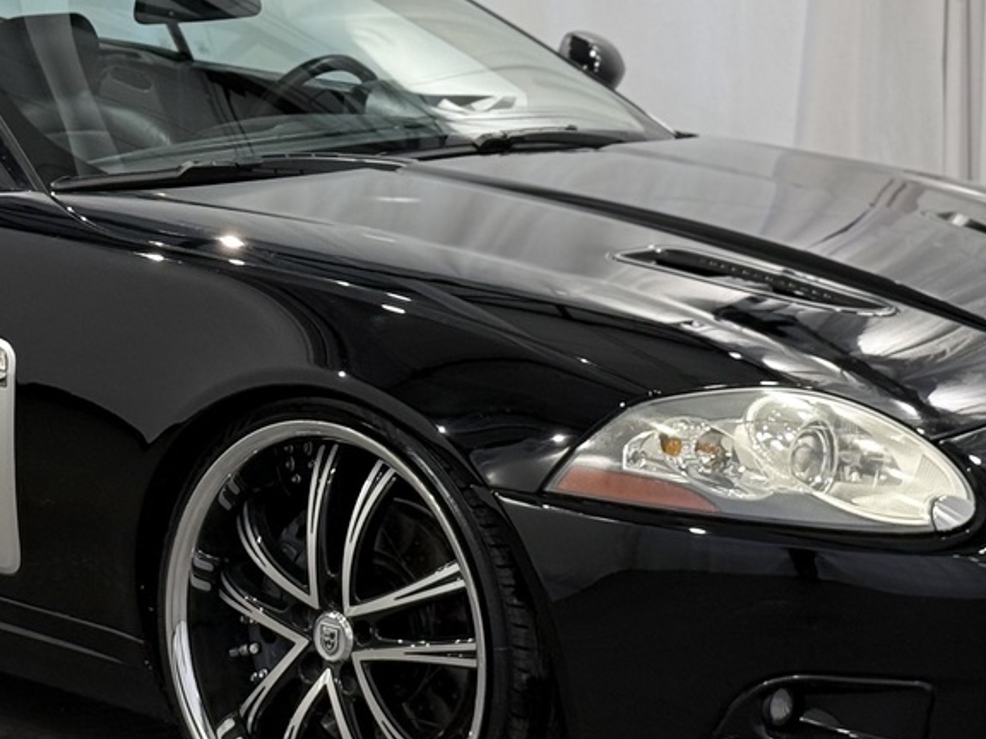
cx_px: 315
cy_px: 258
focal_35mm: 120
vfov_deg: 12.3
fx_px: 3418
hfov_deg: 16.4
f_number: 1.78
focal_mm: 6.76
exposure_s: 1/100
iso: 64
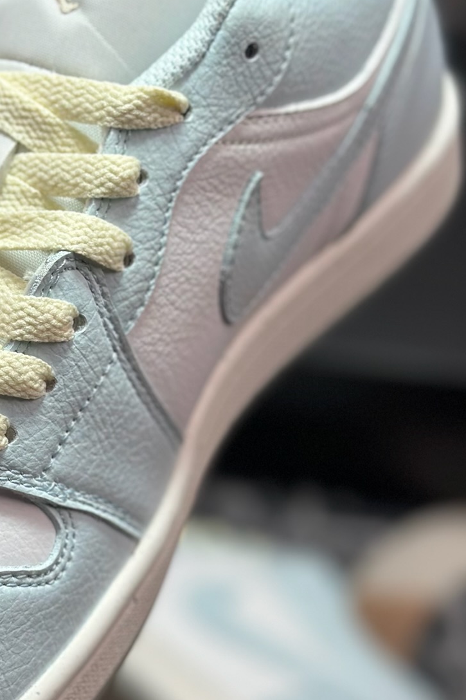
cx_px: 20
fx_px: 1826
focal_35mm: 94
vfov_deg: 21.7
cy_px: 336
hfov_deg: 14.4
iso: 80
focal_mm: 6.86
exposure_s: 1/1258
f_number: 1.78
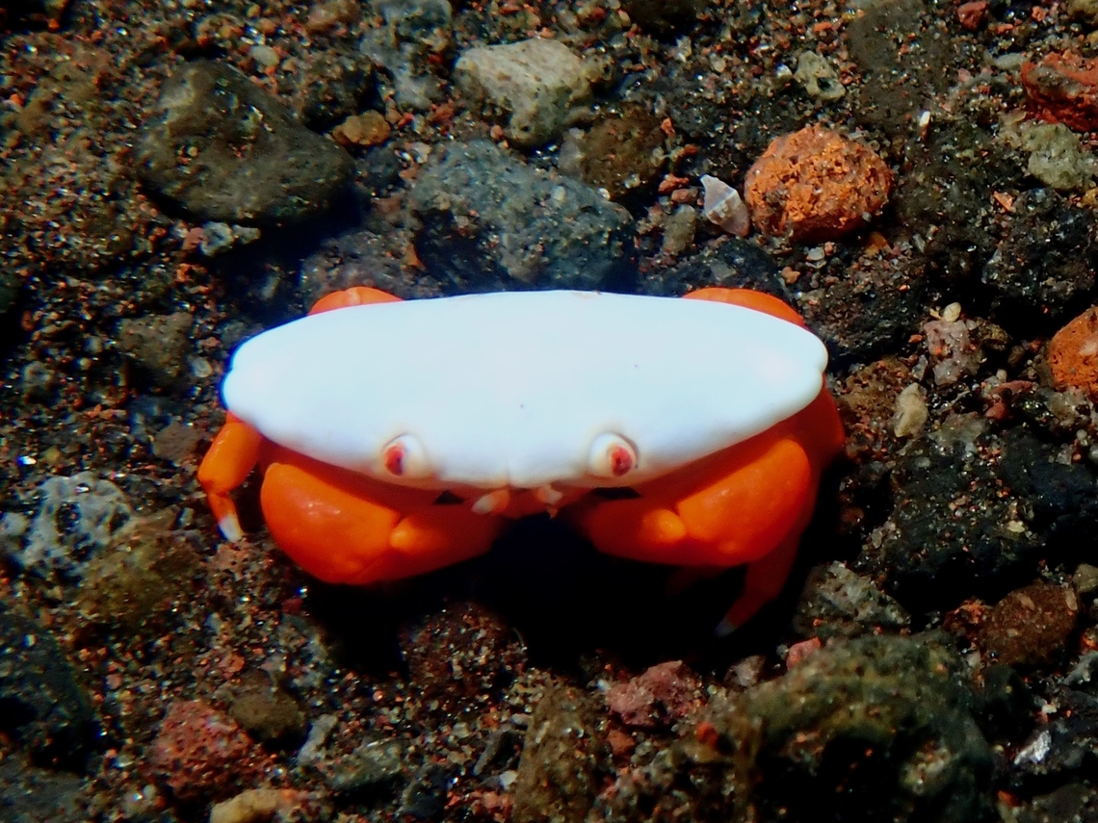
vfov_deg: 14.8
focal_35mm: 100
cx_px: 549
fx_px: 3172
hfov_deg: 19.6
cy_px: 412
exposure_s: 1/200
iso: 200
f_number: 6.3
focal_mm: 18
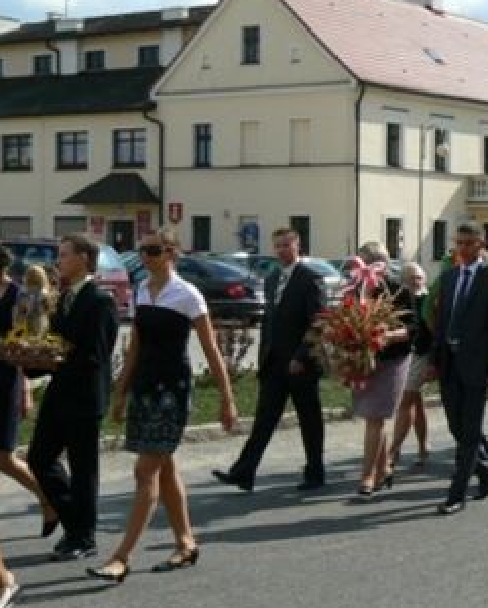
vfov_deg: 21.7
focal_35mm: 88
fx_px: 1585
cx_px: 472
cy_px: 302
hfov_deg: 17.2
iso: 80
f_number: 6.3
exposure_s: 1/400
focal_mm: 9.1
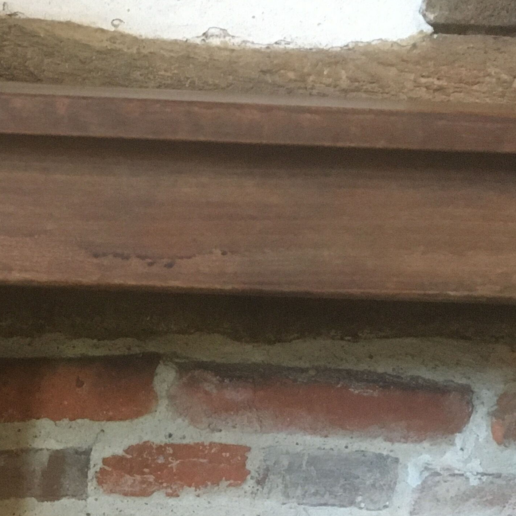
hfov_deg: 22.9
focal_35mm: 73
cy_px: 504
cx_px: 25
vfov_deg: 22.8
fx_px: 1231
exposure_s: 1/17
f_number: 2.2
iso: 200
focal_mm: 4.15
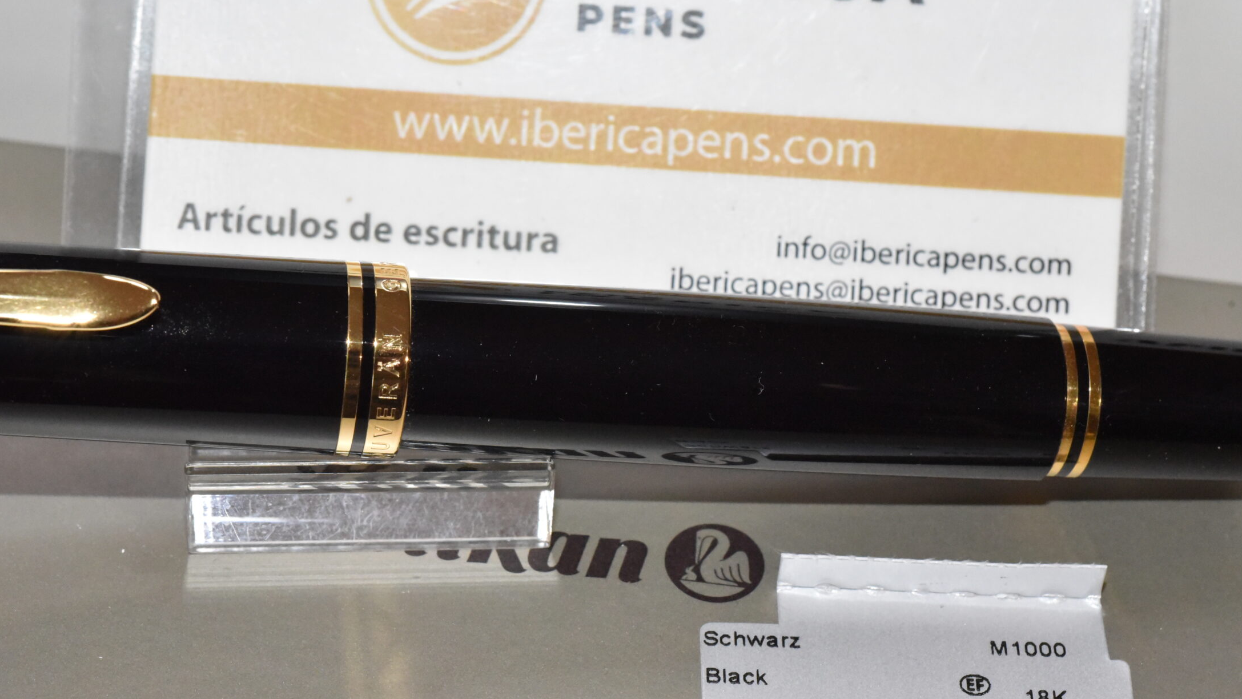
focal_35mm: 74
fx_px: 2437
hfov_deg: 28.6
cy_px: 309
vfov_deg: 16.3
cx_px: 574
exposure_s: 1/125
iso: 10000
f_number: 20
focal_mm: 60
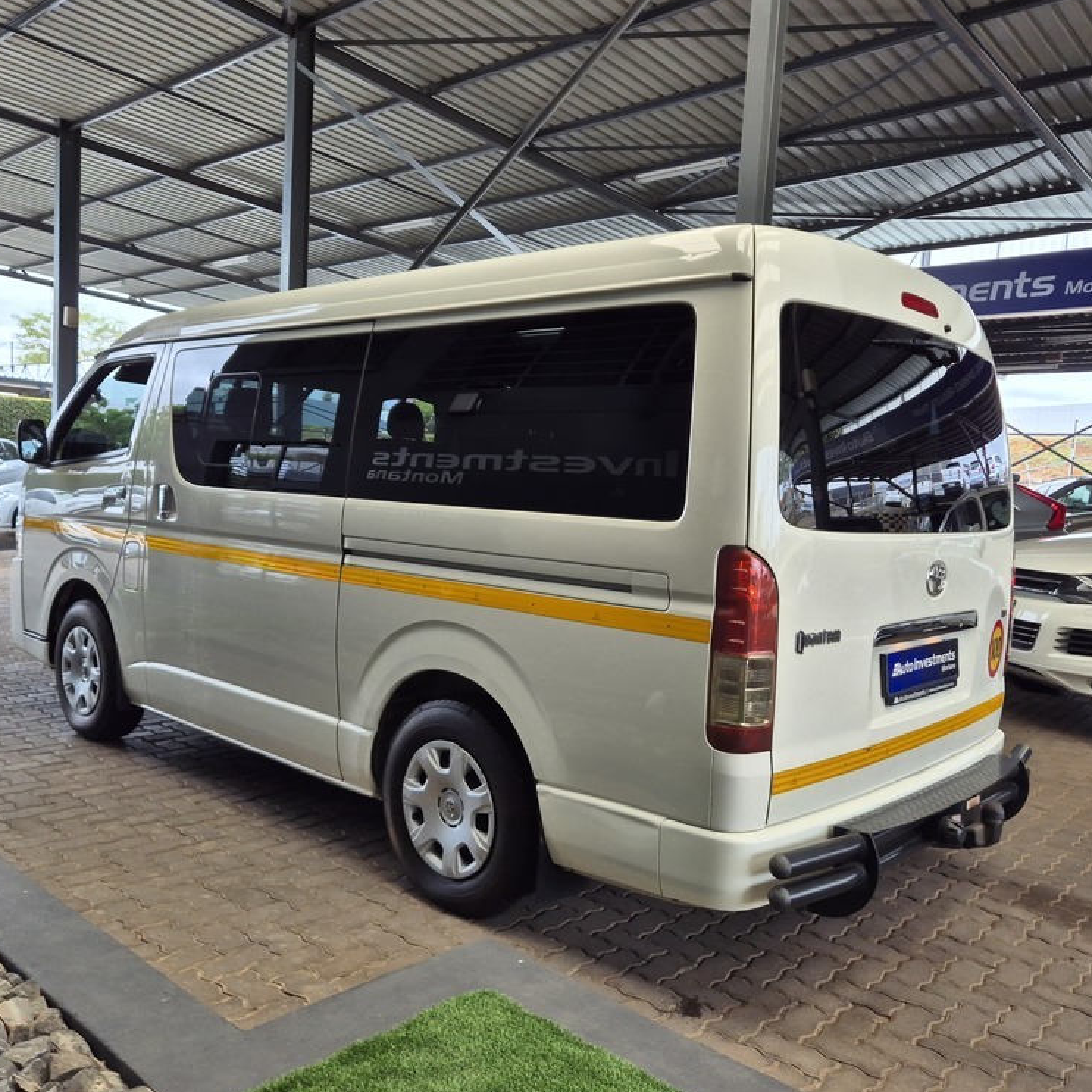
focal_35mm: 28
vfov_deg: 57.3
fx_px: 999
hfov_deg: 57.3
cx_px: 545
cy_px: 558
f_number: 1.8
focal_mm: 5.4
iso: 32
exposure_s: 1/180
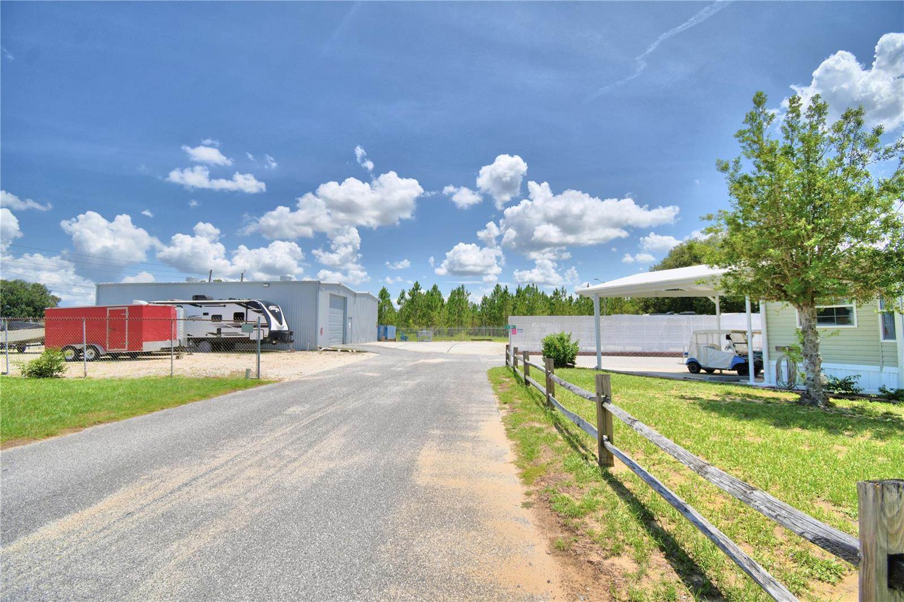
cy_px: 301
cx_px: 452
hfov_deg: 100.4
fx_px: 377
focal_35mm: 15
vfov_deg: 77.3
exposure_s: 1/2000
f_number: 4.5
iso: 100
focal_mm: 10
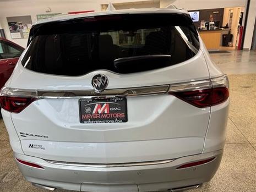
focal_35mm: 26
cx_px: 126
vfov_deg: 53.0
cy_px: 103
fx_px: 192
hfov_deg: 67.3
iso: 125
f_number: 1.78
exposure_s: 1/60
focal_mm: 6.76
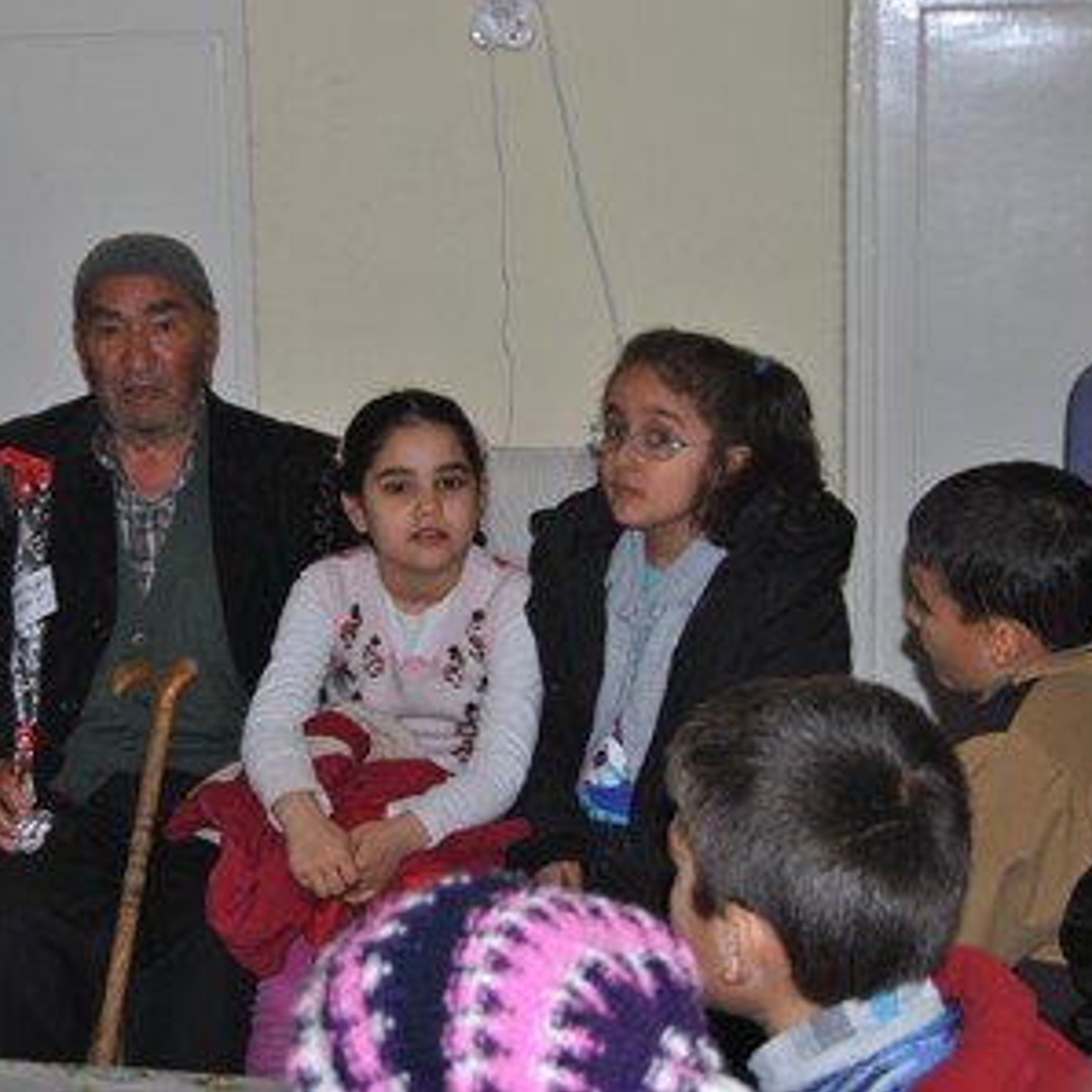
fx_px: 2605
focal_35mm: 73
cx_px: 319
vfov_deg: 23.7
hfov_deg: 23.5
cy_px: 546
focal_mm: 38
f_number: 4.8
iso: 200
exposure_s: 1/60
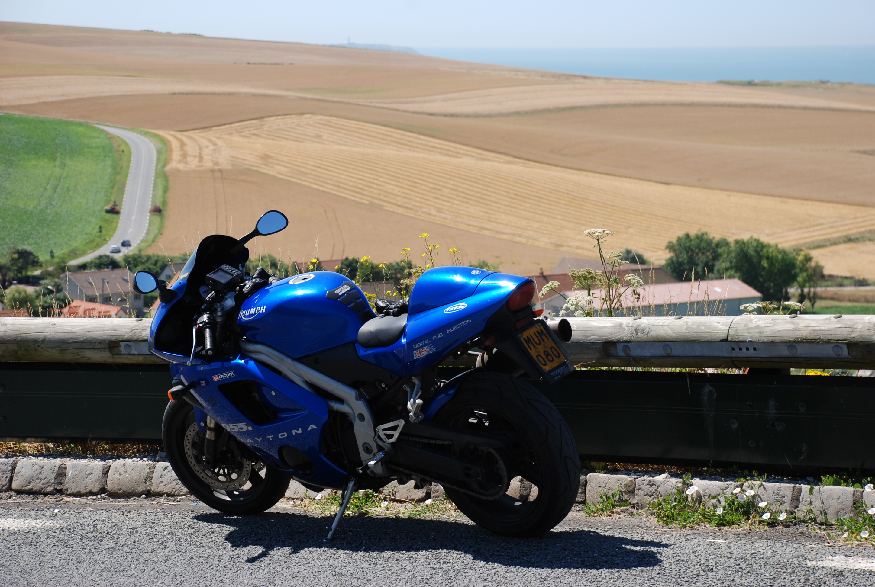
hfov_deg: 20.6
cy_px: 294
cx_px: 438
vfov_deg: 13.9
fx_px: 2411
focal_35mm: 99
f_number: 5.6
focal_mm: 66
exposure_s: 1/500
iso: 200
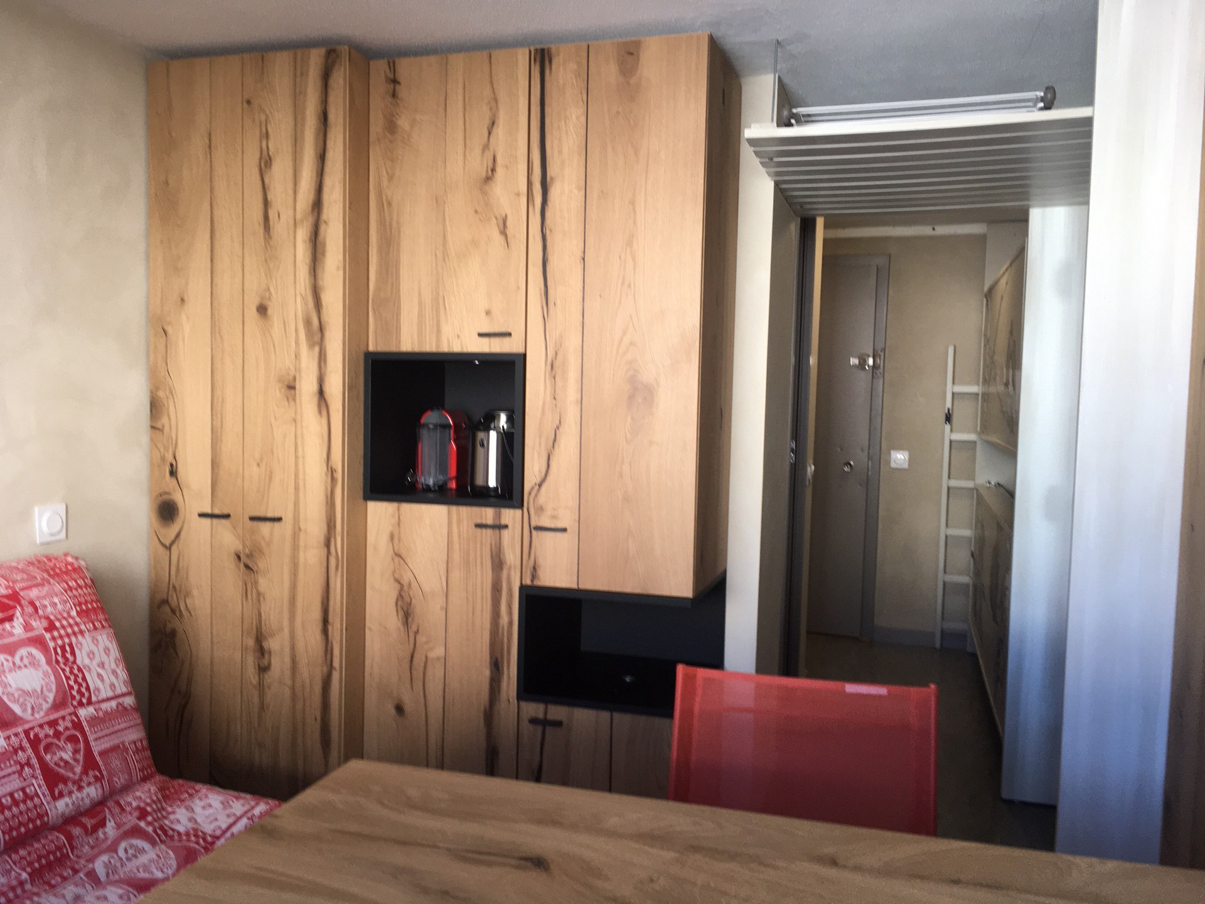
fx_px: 1010
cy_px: 452
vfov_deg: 48.2
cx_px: 602
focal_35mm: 29
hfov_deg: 61.7
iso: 40
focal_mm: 4.15
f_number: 2.2
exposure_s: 1/100
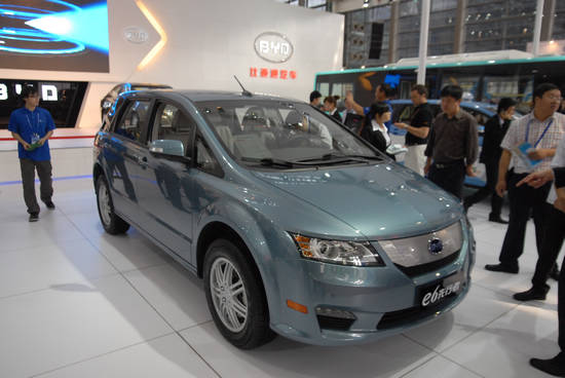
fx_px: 401
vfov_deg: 50.5
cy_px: 189
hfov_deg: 70.4
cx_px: 282
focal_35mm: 26
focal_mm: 17
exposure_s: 1/250
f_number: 3.5
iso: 1000
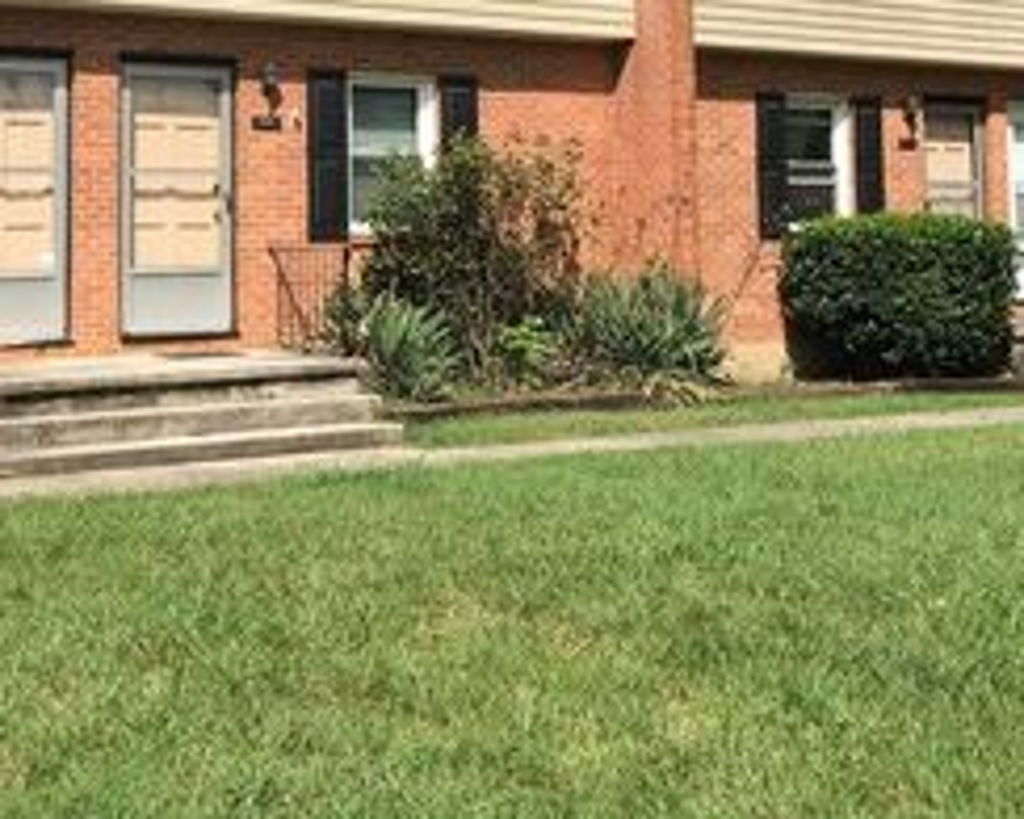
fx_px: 1696
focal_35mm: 56
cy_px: 99
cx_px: 344
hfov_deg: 33.3
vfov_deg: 26.3
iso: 20
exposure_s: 1/3096
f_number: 1.8
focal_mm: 3.99
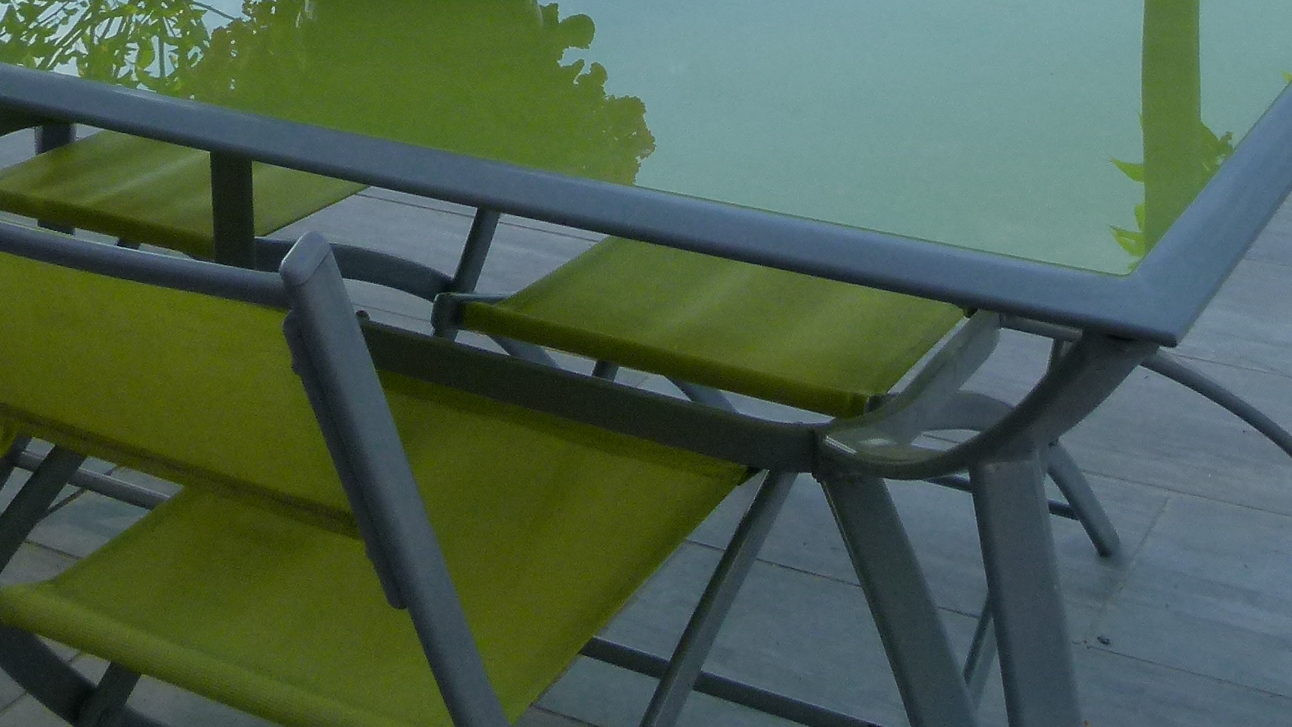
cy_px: -352
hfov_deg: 33.3
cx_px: 683
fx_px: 2158
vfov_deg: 17.3
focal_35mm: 63
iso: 160
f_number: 4
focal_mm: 4.5
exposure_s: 1/640
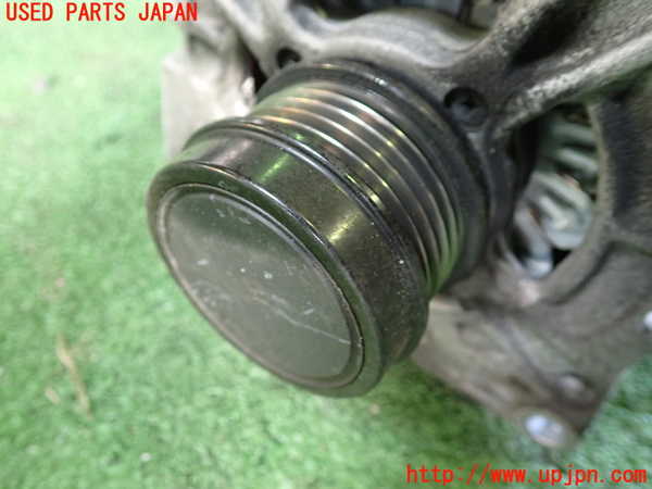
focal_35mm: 30
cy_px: 244
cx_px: 326
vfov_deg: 46.8
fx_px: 565
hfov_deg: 60.0
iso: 800
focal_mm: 5.4
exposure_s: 1/30
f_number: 2.3
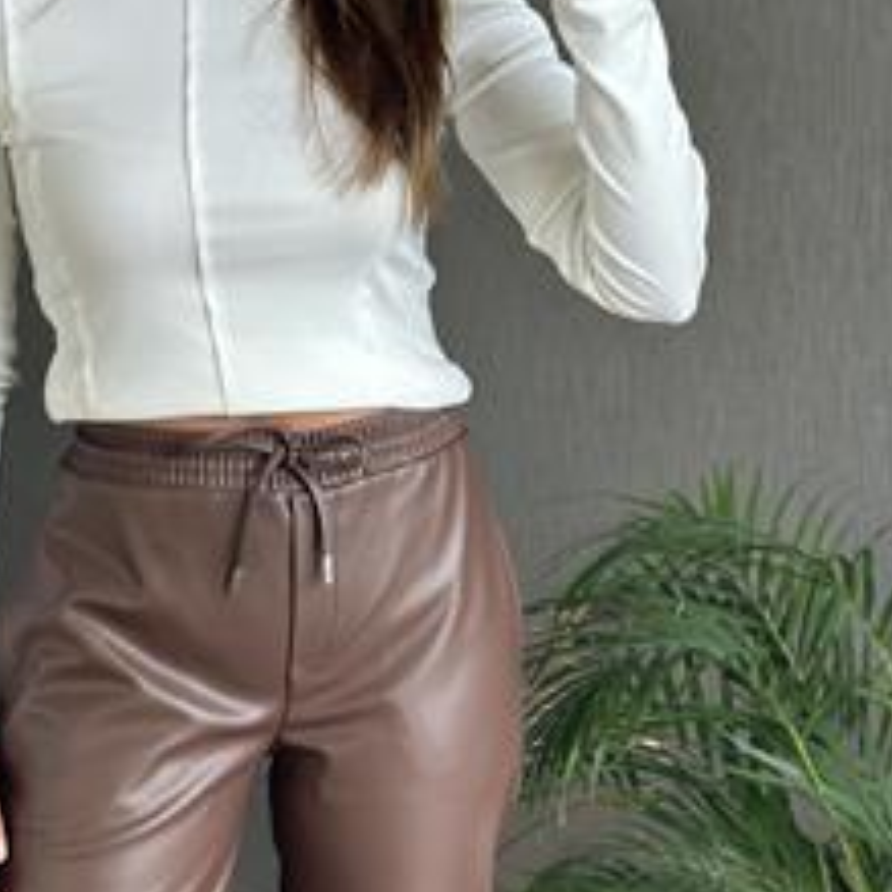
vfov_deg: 17.7
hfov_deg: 17.7
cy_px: 375
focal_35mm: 98
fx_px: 2857
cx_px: 330
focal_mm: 6.86
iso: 125
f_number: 1.78
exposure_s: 1/115
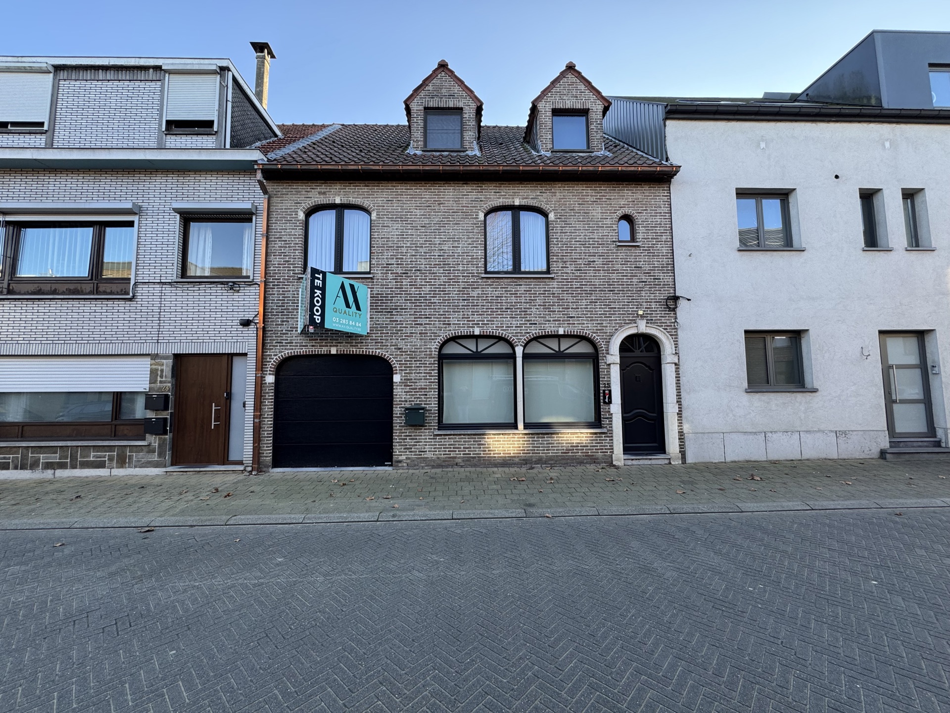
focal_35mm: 14
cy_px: 356
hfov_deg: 102.1
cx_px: 475
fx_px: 384
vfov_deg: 85.7
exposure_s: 1/105
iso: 40
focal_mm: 2.22
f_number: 2.2
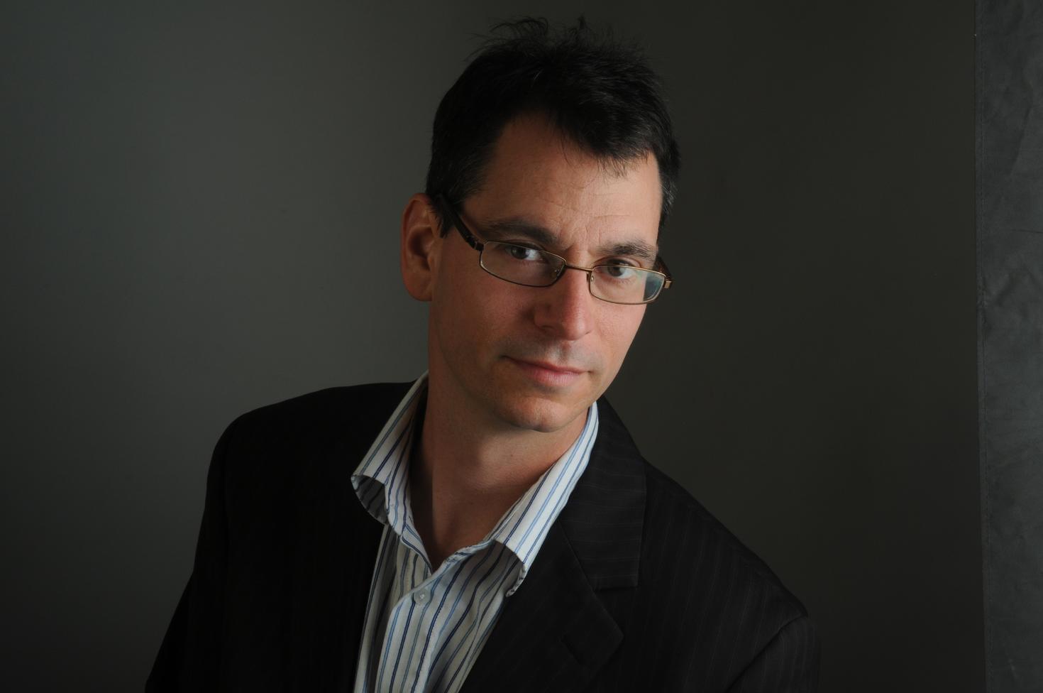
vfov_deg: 18.1
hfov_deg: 27.0
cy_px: 346
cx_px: 522
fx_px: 2170
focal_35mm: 75
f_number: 18
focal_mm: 50
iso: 200
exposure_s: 1/200
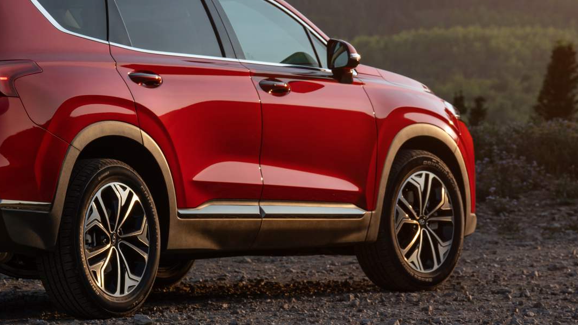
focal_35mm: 244
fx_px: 3740
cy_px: 78
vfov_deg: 5.0
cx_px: 118
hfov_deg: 8.8
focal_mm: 130
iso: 200
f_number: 9
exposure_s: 1/250
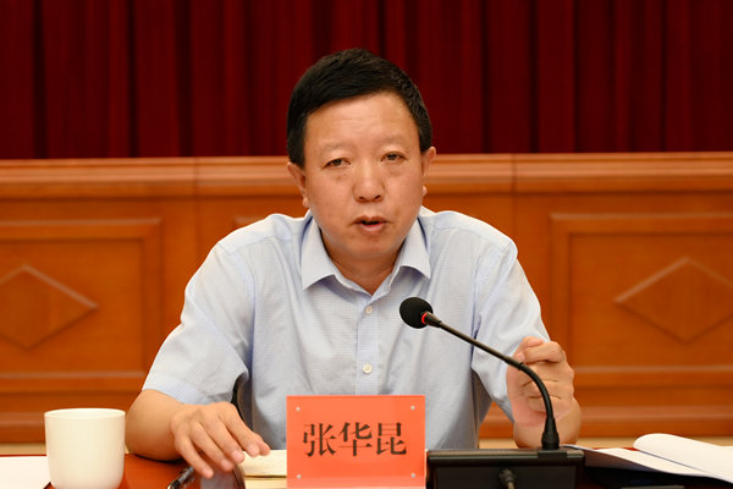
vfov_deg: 21.6
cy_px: 244
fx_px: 1283
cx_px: 366
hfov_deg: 31.9
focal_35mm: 63
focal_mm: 63
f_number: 4
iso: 450
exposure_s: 1/60
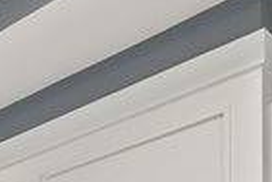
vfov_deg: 12.1
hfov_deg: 19.0
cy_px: 456
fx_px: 657
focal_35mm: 87
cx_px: -189
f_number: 8
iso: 320
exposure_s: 1
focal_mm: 12
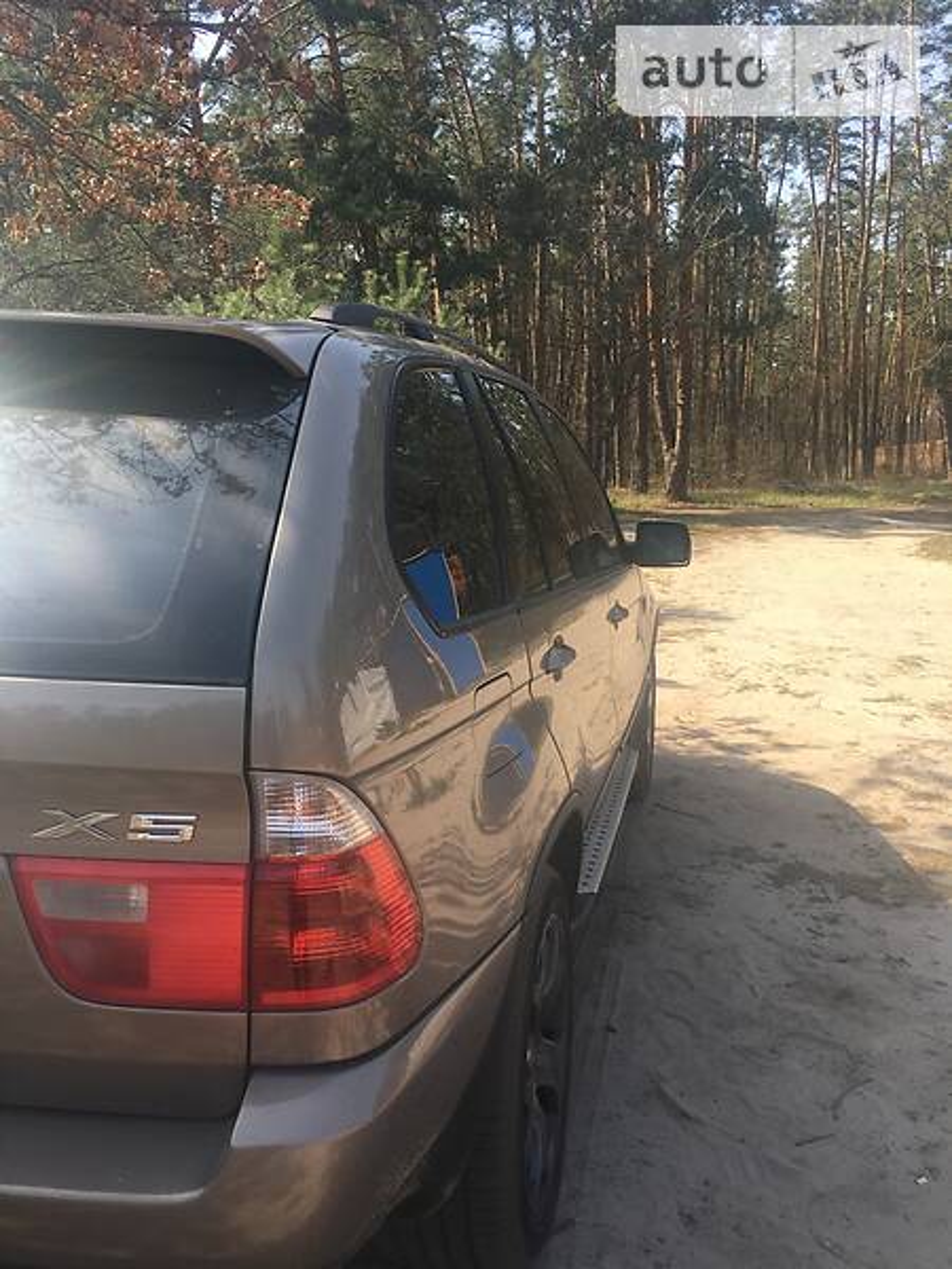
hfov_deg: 48.2
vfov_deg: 61.7
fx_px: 1063
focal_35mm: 29
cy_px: 634
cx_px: 476
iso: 25
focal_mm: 4.2
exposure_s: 1/484
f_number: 2.2
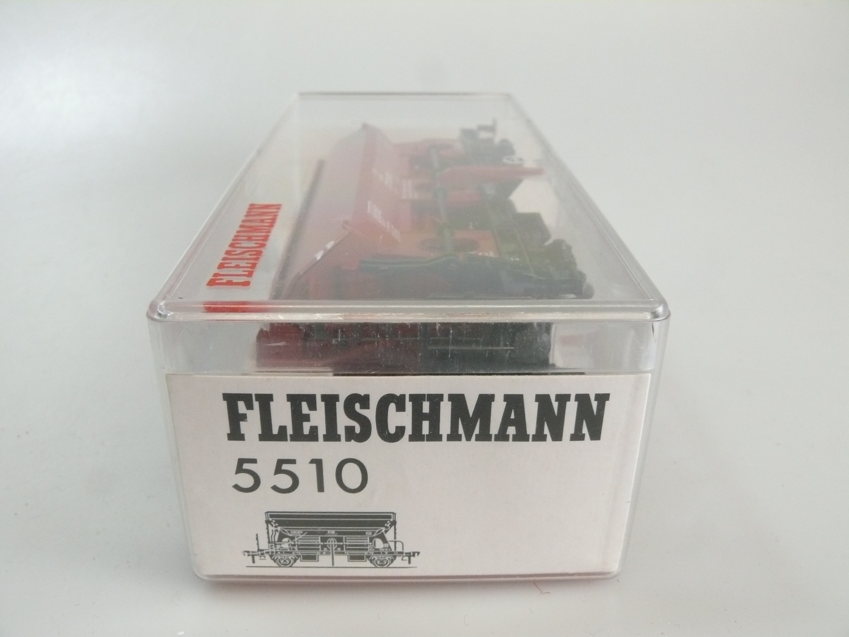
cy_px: 318
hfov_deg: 52.6
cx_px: 424
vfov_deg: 40.7
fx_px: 858
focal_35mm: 35
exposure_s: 1/80
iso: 400
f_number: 5.6
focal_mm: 7.4
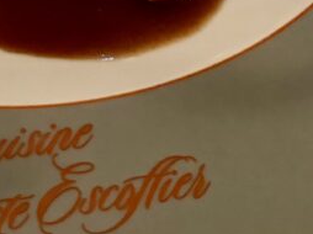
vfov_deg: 11.2
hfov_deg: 15.8
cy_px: -193
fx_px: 1111
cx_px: 7
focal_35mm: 123
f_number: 1.6
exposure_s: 1/25
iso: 640
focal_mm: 5.96
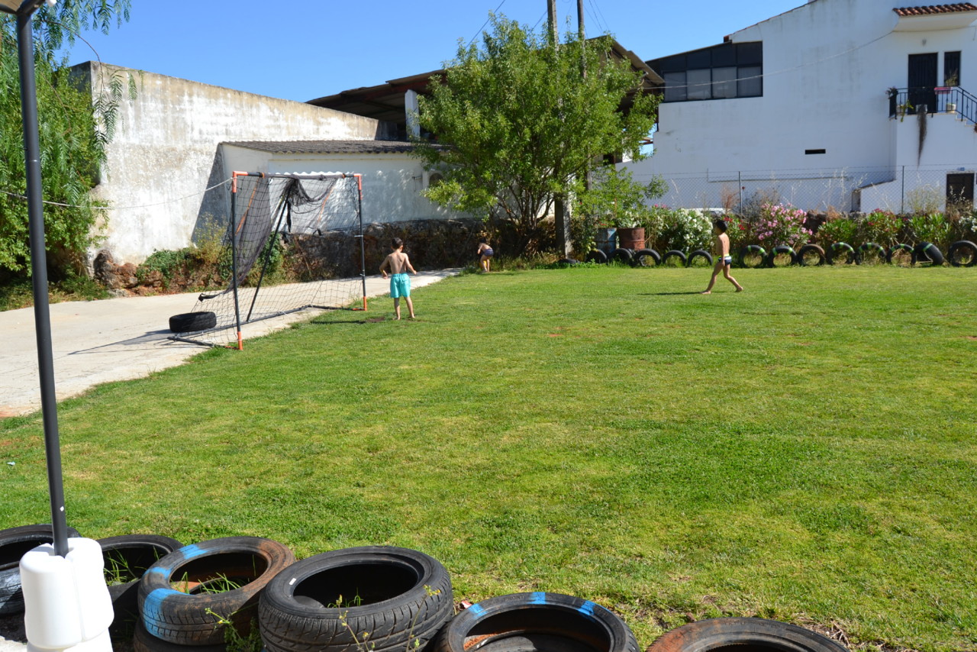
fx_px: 733
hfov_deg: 67.4
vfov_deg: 48.0
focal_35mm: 27
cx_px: 488
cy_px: 326
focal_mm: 18
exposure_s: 1/250
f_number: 8
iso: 100
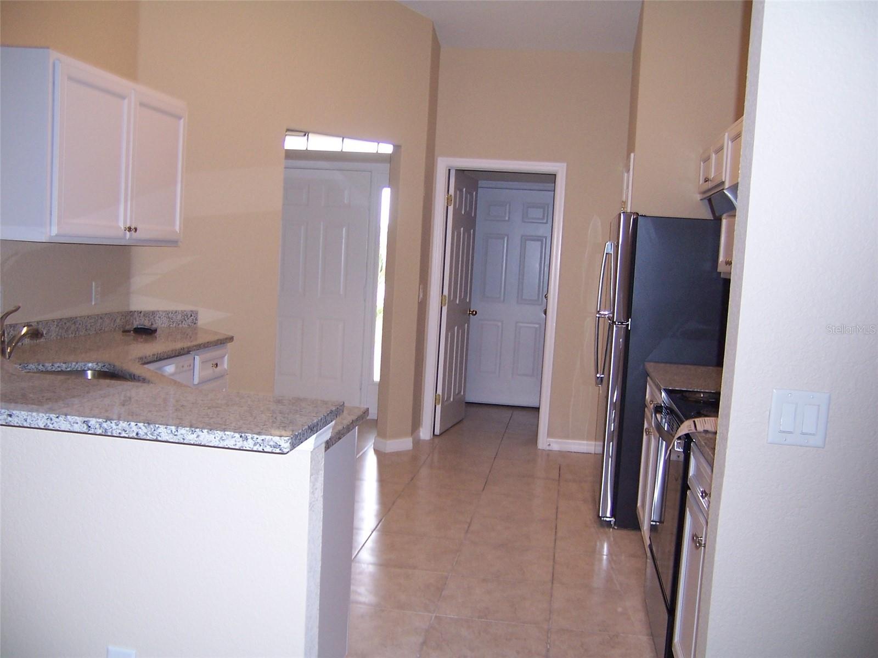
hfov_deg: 55.4
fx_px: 837
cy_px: 329
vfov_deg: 42.9
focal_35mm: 33
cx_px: 439
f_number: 2.8
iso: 140
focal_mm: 5.5
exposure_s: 1/60
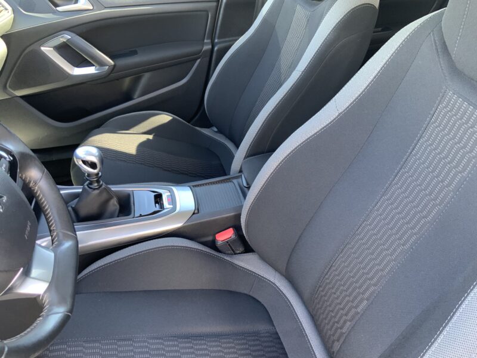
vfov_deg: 48.2
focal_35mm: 29
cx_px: 238
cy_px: 179
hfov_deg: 61.7
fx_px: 400
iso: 125
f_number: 1.8
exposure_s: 1/60
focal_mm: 3
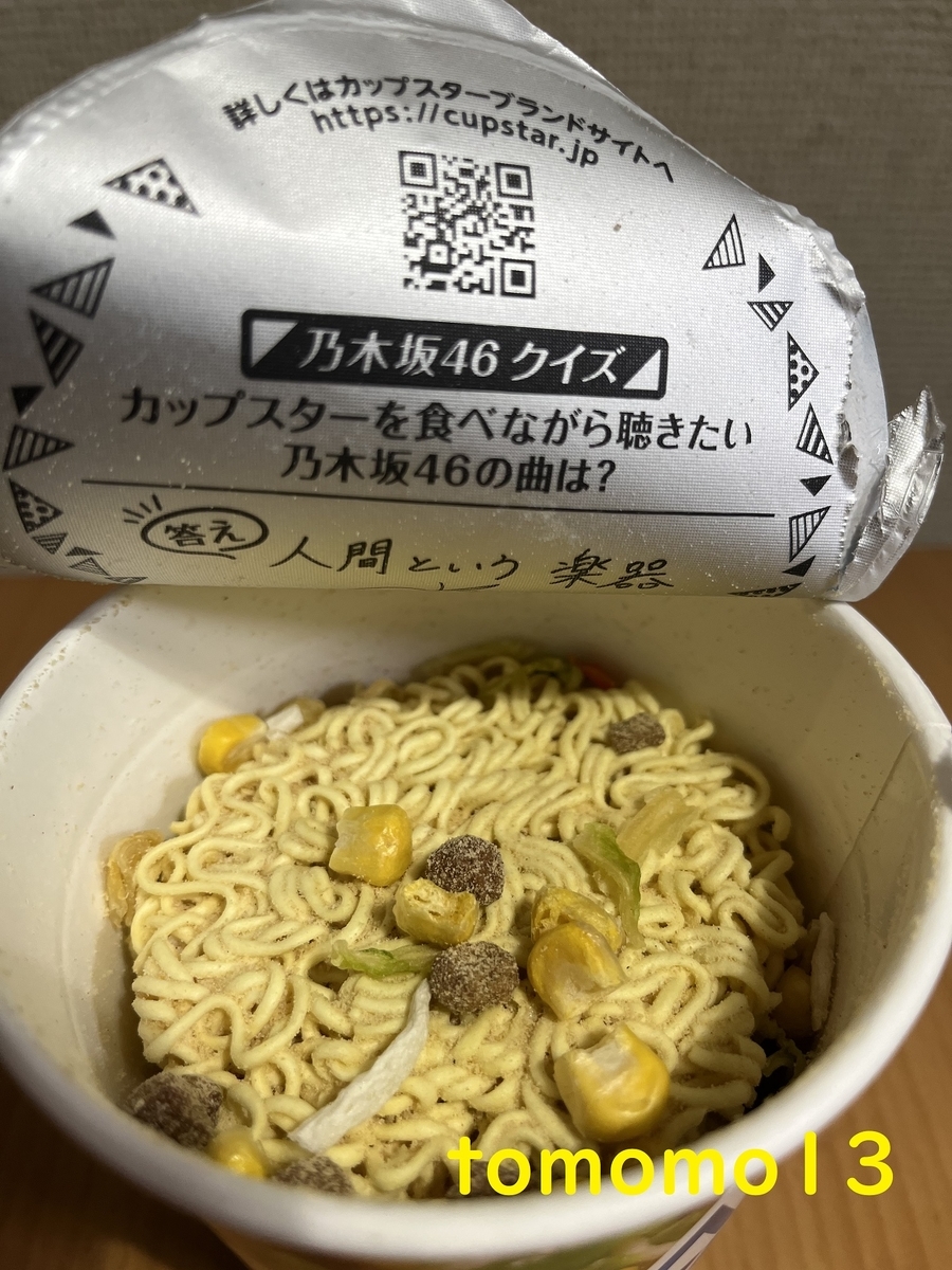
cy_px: 635
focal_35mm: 26
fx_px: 953
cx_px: 476
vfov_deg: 67.3
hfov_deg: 53.1
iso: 125
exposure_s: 1/100
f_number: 1.6
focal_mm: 5.1
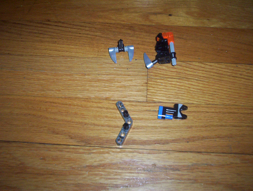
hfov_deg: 48.9
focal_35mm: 38
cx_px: 126
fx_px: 278
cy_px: 96
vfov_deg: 37.9
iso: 140
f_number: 4.5
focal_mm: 4.99
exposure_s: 1/60
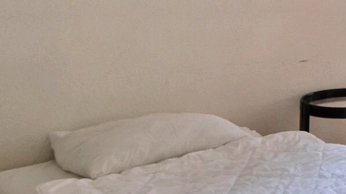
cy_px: -23
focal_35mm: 54
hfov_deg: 29.5
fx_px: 495
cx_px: 468
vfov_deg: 21.0
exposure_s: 1/2
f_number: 9
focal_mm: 10
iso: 400
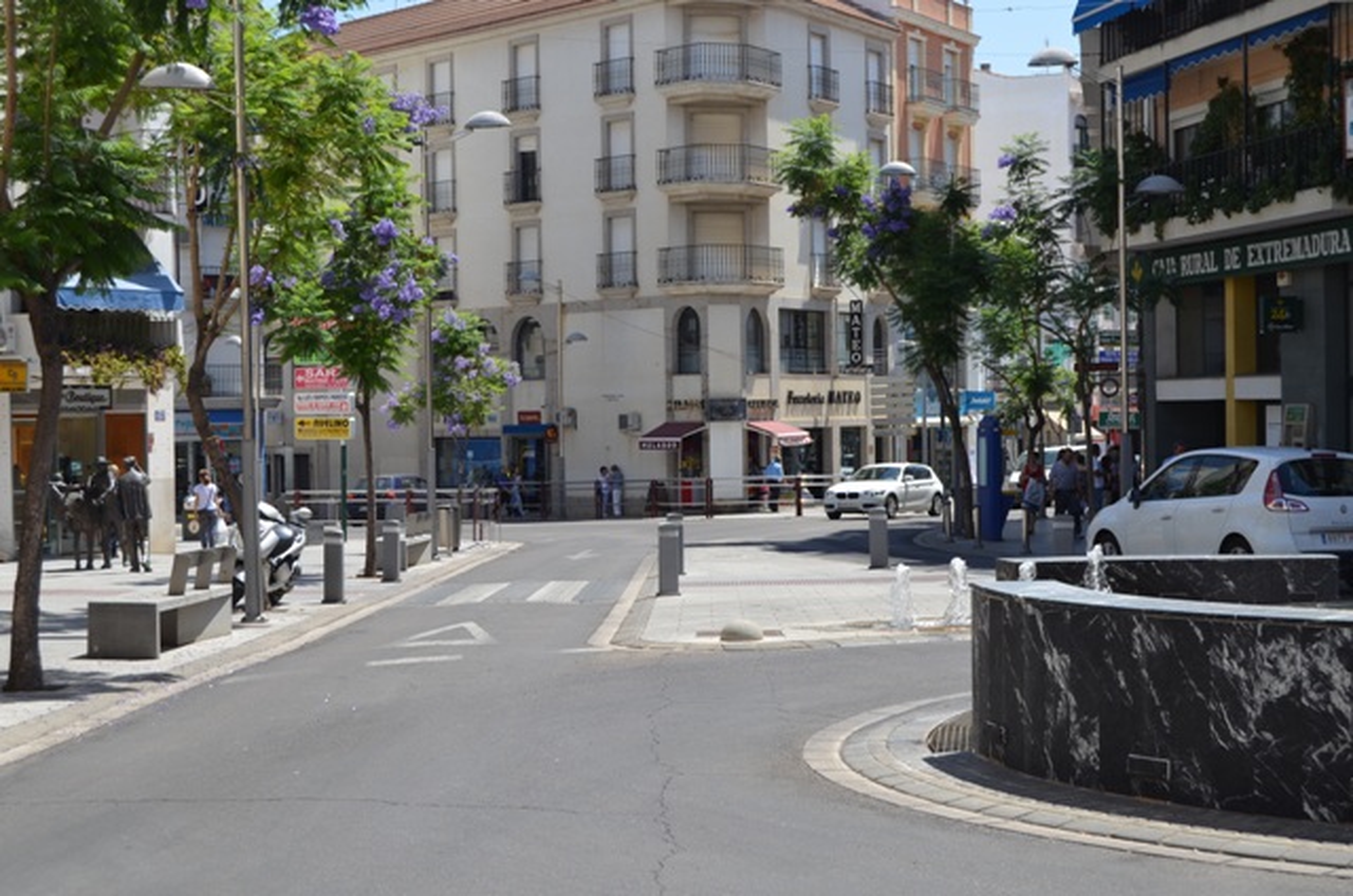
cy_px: 448
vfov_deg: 21.5
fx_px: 2363
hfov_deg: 32.0
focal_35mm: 63
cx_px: 676
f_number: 8
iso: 125
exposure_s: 1/250
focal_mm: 42
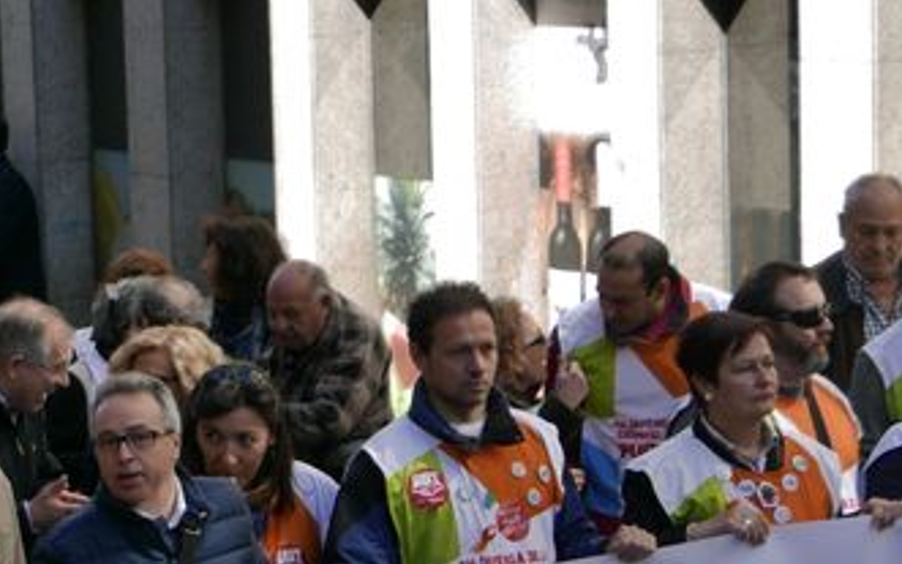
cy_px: 678
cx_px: -300
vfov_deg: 6.0
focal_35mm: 217
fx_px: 5335
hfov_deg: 9.5
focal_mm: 34
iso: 100
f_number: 2.8
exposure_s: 1/800
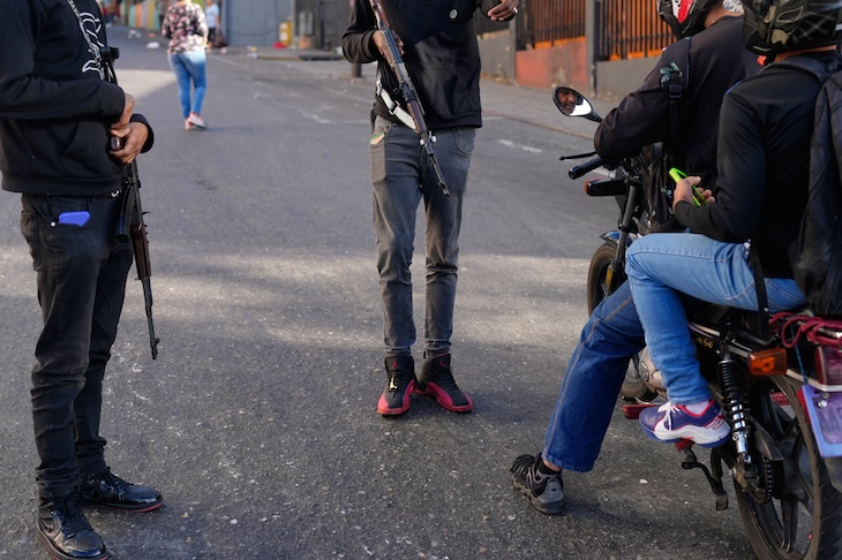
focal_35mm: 47
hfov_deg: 41.9
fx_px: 1099
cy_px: 198
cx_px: 458
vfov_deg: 28.5
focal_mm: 35
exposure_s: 1/320
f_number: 2.2
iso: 50
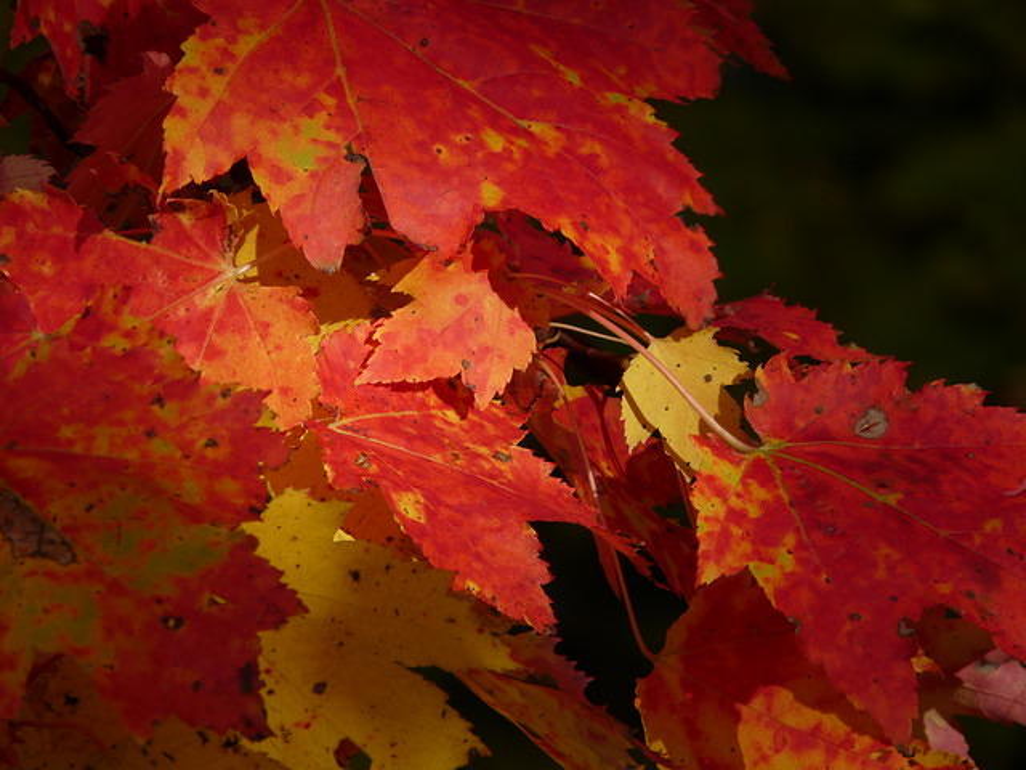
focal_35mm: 486
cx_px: 513
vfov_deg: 3.1
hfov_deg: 4.1
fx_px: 14405
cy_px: 385
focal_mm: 86.4
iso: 100
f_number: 5.6
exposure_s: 1/250
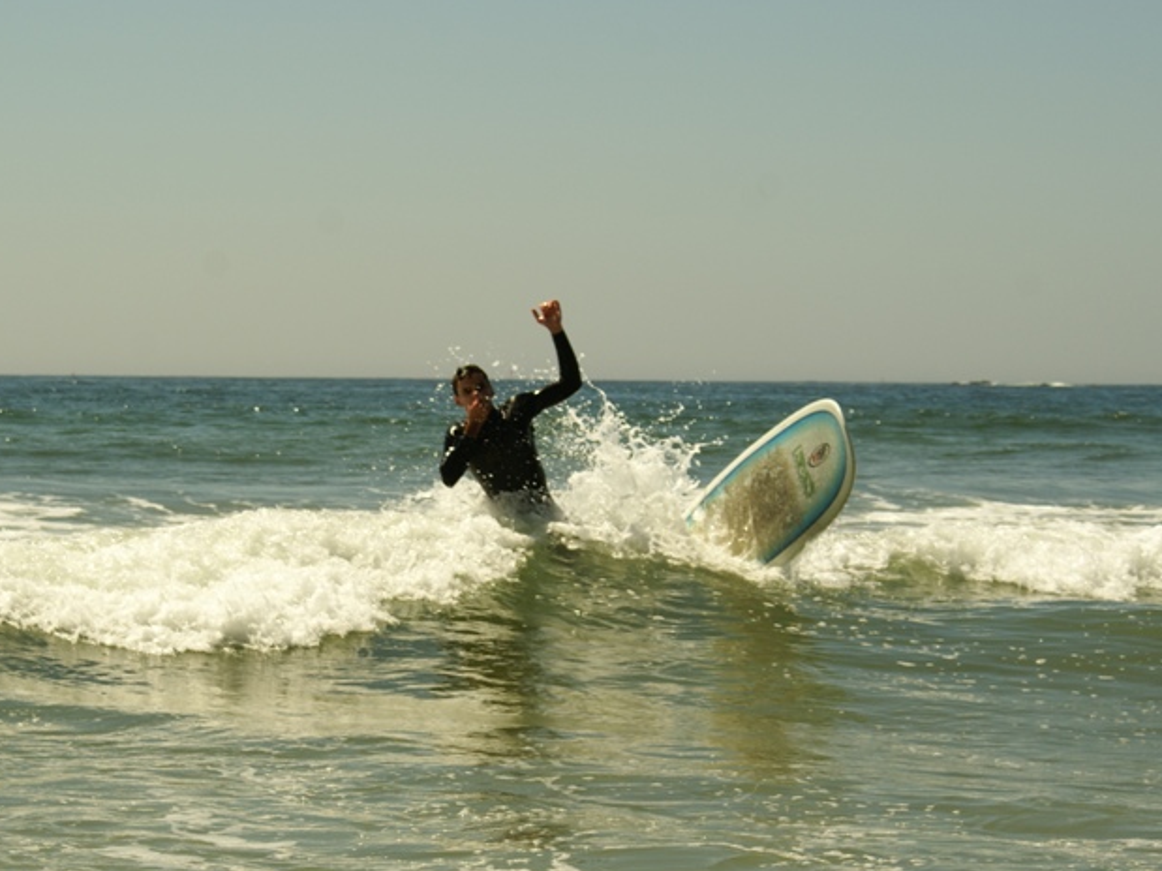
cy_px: 466
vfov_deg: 13.2
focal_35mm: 112
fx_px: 3759
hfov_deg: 17.6
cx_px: 514
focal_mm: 60
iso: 100
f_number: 9
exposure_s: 1/400
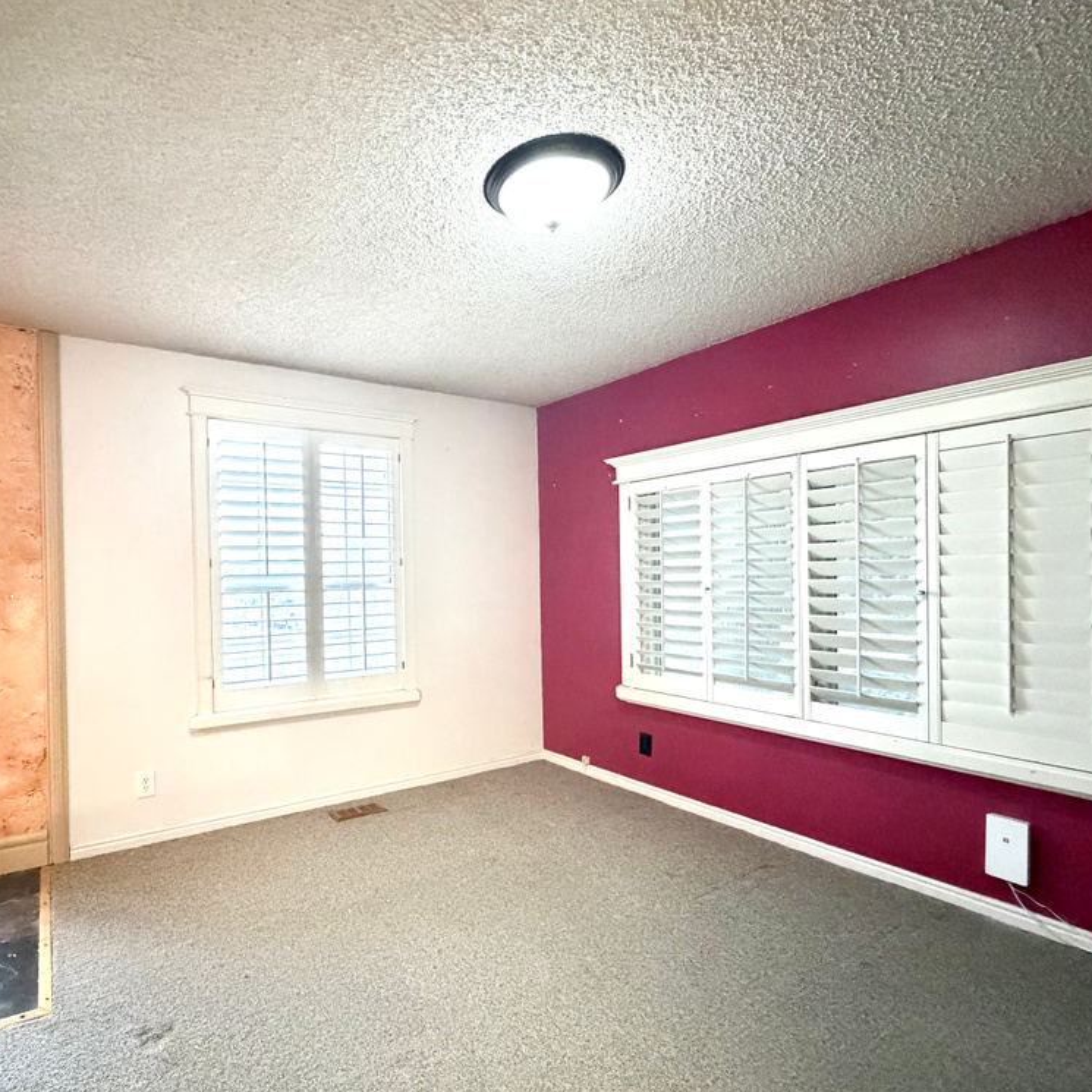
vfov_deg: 84.0
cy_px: 560
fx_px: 607
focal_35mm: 17
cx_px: 409
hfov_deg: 82.4
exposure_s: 1/60
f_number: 2.2
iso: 1250
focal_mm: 2.22
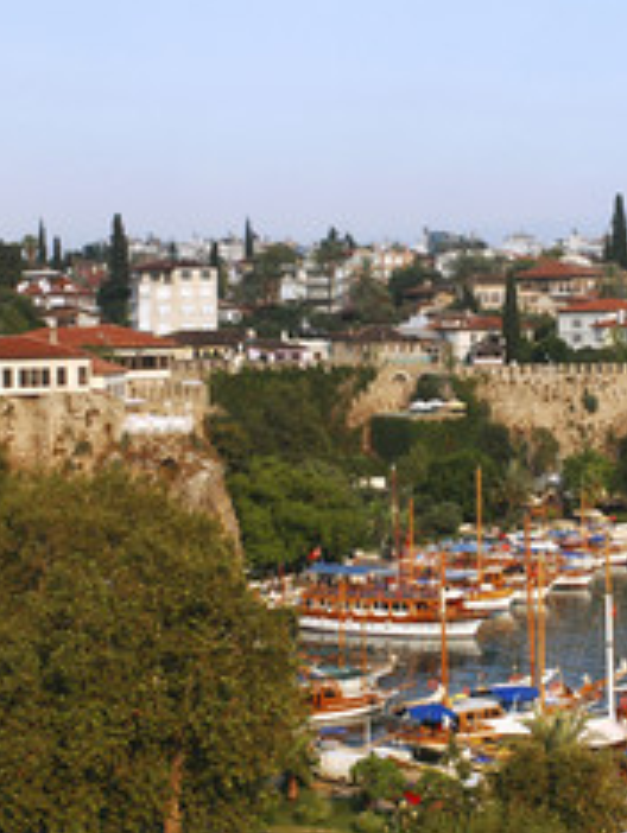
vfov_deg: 22.2
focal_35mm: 88
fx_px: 2121
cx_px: 568
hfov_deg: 16.6
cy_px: 399
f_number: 8
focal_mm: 34
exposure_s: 1/250
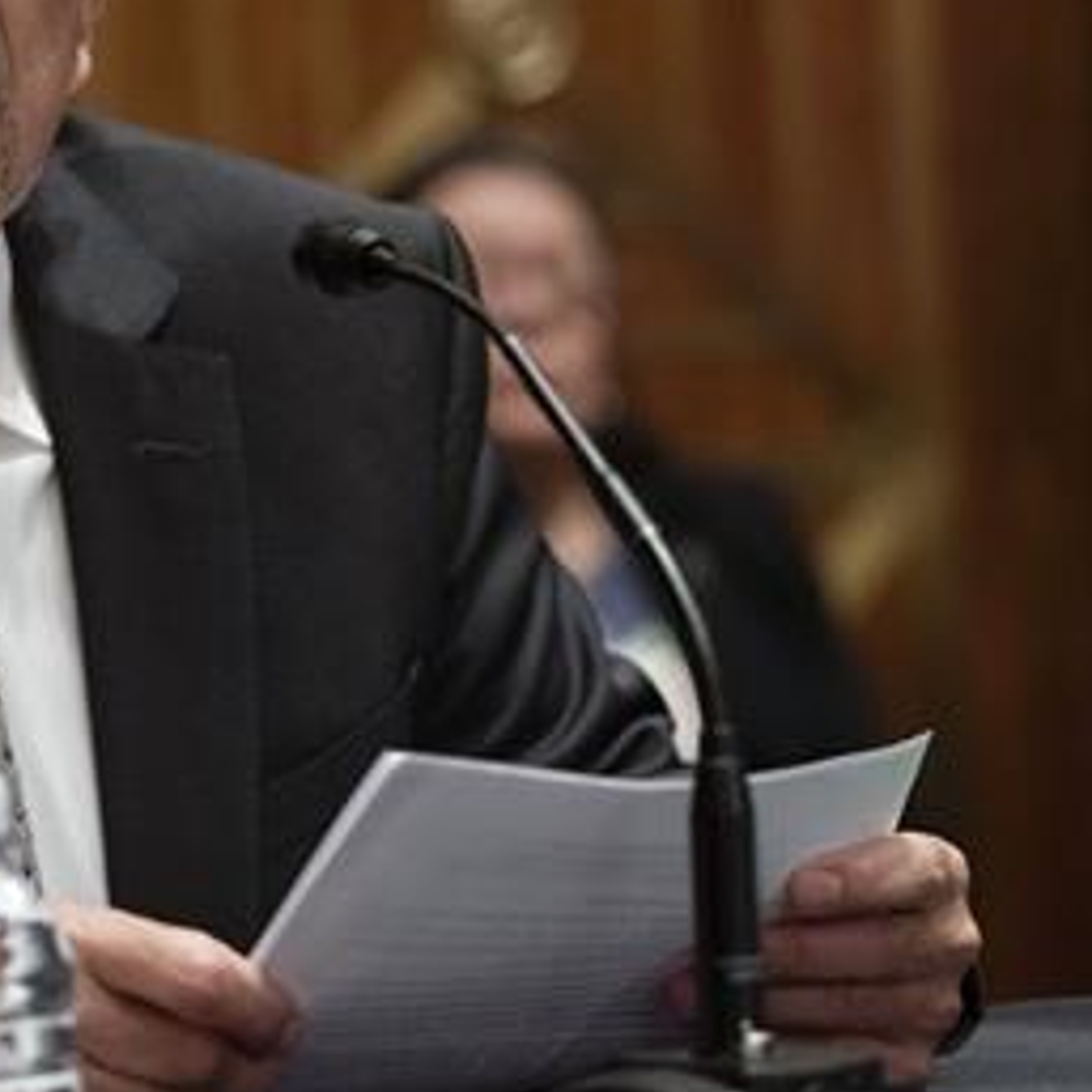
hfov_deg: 8.7
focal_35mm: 200
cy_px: 363
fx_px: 7138
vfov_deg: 8.7
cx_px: 98
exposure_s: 1/250
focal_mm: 93
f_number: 3.2
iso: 5000
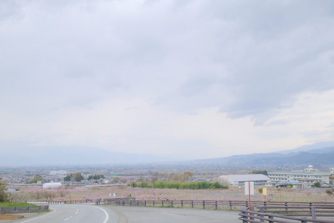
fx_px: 334
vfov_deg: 36.9
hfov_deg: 53.1
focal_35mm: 36
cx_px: 167
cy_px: 112
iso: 640
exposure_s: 1/500
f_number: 4
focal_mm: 24
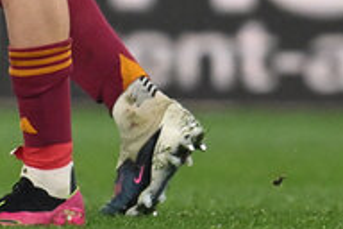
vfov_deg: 0.6
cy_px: -311
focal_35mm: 2130
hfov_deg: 1.0
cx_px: -261
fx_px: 20293
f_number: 3.2
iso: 1600
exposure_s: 1/2000
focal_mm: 400
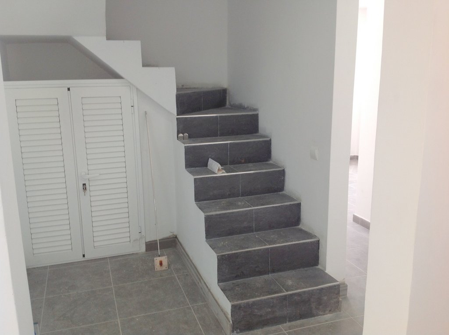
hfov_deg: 52.7
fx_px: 453
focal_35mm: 35
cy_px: 168
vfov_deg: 40.6
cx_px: 224
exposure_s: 1/40
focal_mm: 4.28
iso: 50
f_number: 2.4
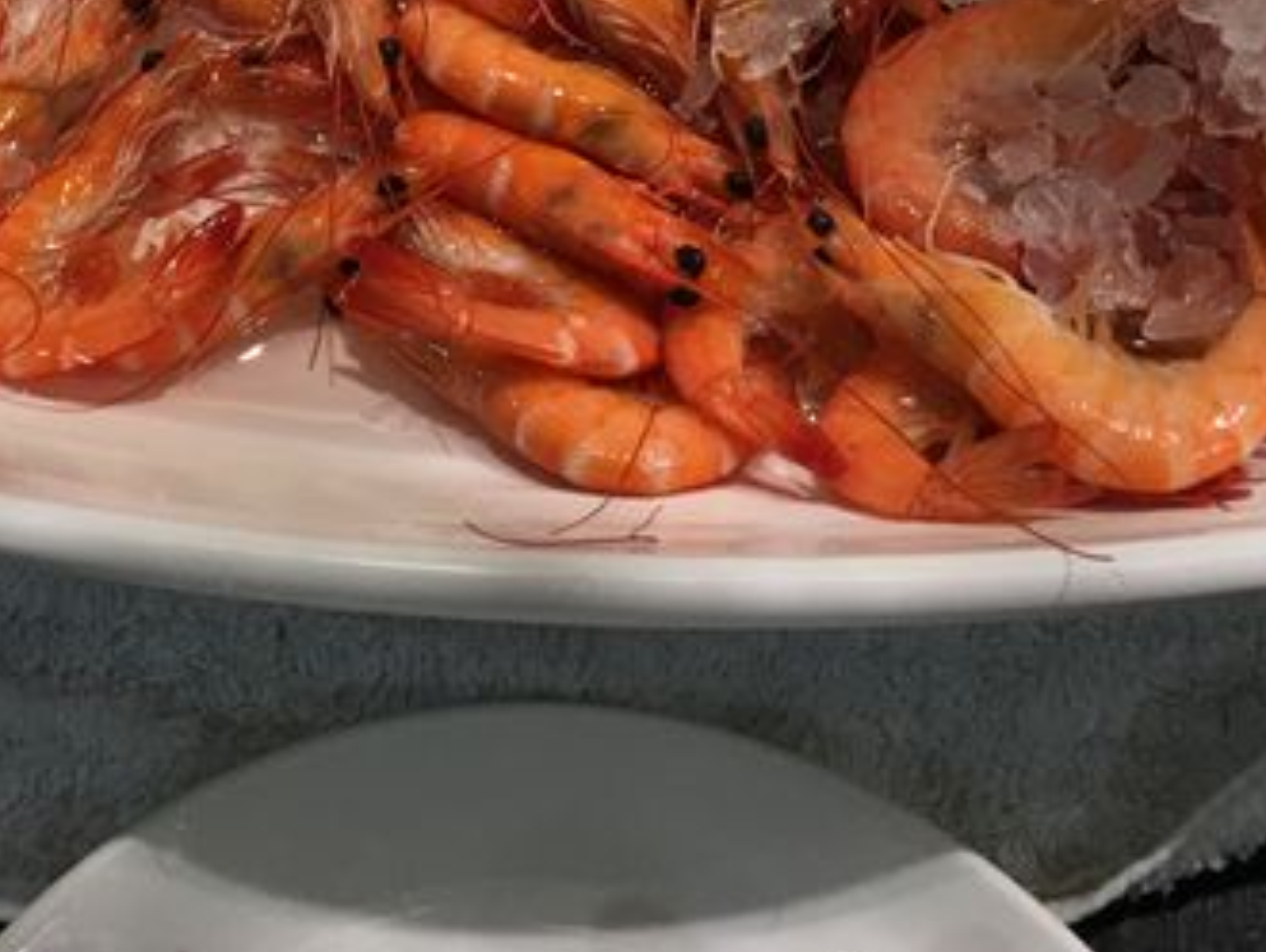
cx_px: 421
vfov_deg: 20.1
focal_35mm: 70
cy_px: -103
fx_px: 2563
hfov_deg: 27.6
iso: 25
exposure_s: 1/30
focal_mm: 4.15
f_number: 2.2
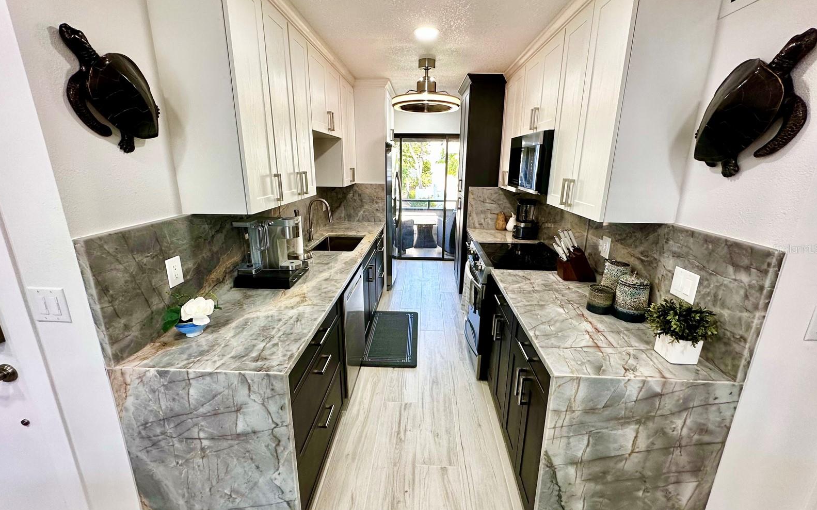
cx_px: 409
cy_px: 249
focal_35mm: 15
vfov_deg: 74.8
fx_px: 334
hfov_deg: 101.5
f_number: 2.2
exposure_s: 1/120
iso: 160
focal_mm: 2.22
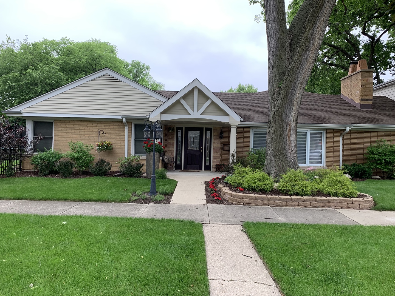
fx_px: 297
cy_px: 148
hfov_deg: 67.3
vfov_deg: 53.1
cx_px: 198
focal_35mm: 26
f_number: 1.8
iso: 50
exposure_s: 1/121
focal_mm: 4.25
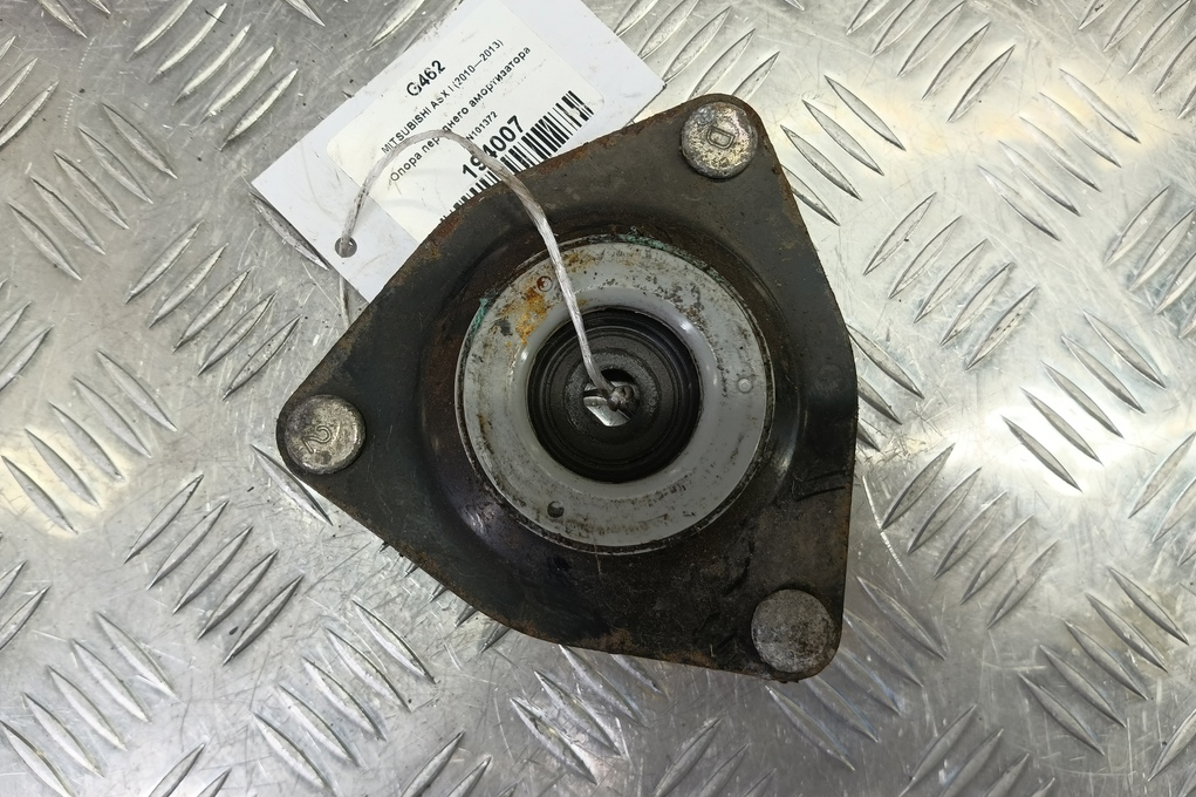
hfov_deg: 73.8
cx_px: 599
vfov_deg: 53.0
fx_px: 797
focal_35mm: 24
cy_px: 367
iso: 107
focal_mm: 4.11
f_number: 1.6
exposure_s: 1/50
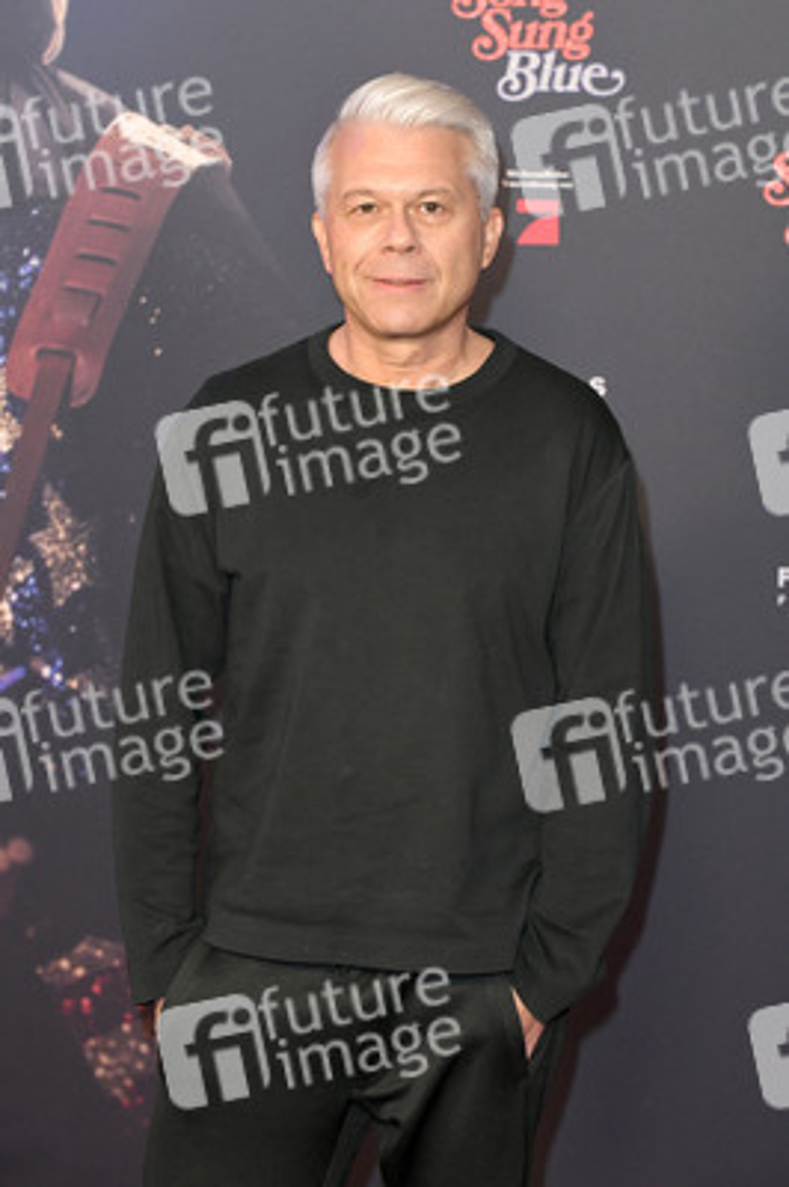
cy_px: 594
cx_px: 394
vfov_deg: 22.6
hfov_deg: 15.2
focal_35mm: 90
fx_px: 2964
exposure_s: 1/250
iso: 1600
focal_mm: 90
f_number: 6.3
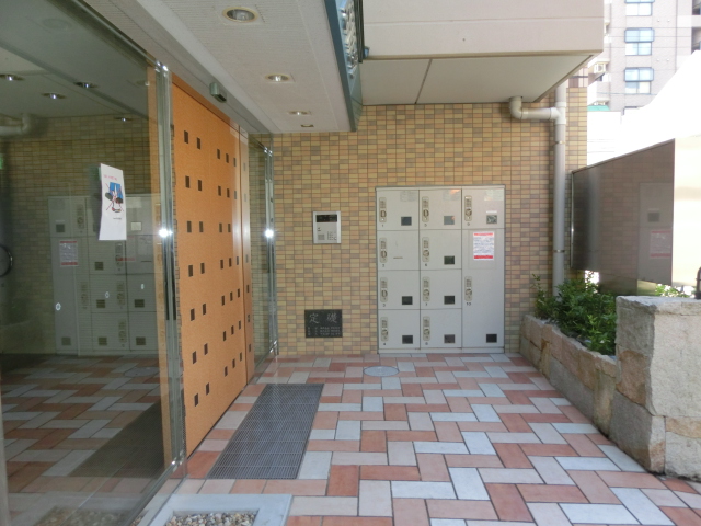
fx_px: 486
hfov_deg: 71.6
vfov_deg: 56.8
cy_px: 263
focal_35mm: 24
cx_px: 350
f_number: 3
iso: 125
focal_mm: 4.24
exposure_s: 1/125
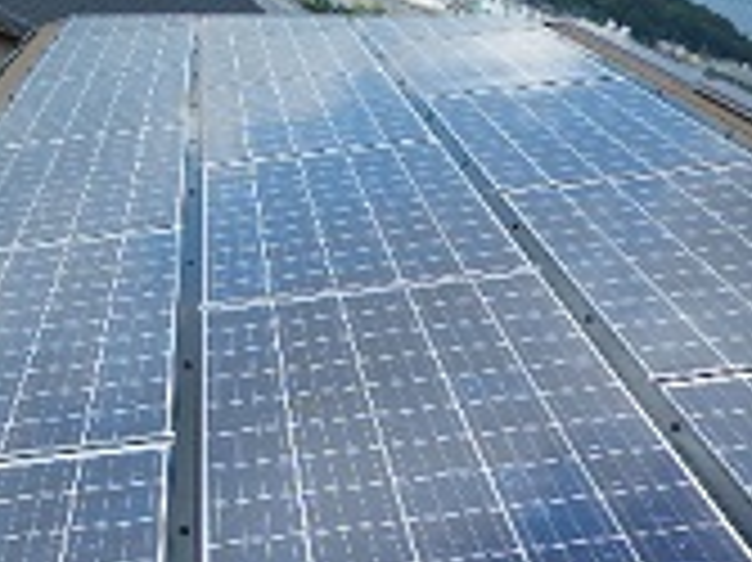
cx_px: 392
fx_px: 1454
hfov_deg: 29.0
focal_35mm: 67
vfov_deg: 21.5
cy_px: 477
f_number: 3.5
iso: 50
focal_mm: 5
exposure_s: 1/400
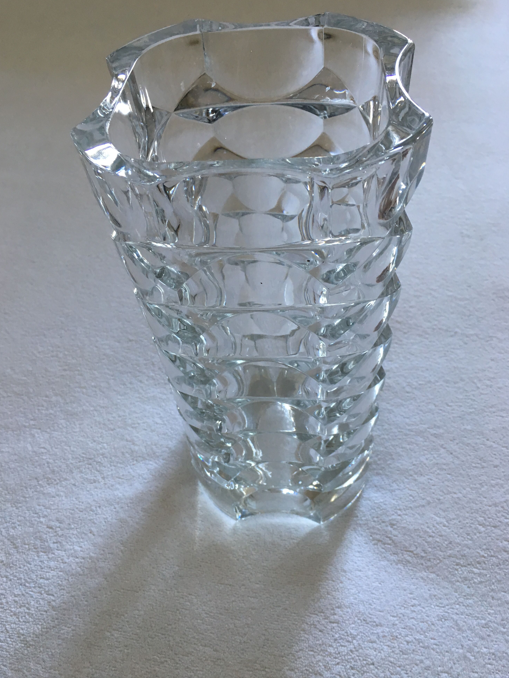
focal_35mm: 30
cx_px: 254
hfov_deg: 46.8
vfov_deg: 60.0
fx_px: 588
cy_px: 329
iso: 80
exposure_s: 1/33
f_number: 2.2
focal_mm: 4.15
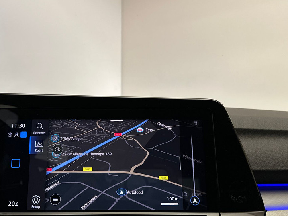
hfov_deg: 53.6
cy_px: 120
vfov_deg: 41.7
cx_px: 117
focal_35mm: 34
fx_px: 283
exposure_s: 1/121
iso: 250
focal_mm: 6.86
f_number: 1.78
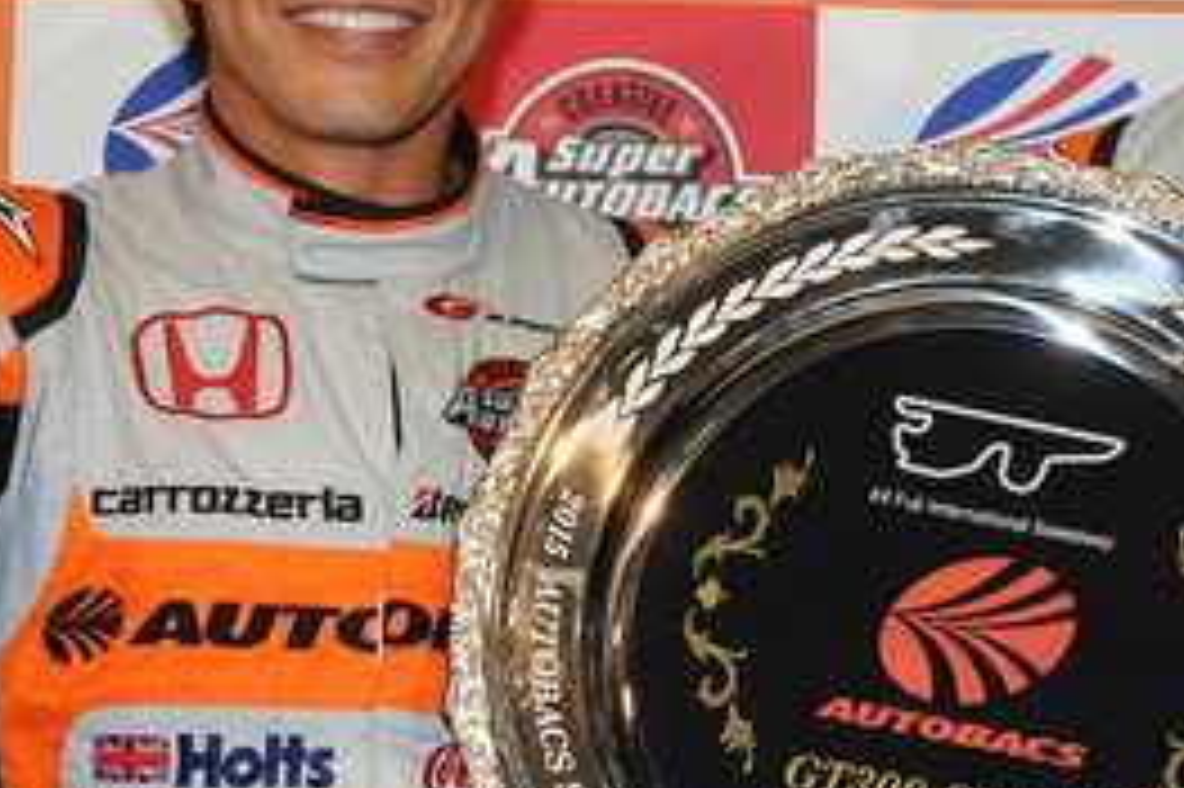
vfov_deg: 11.9
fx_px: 3780
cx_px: 864
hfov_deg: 17.7
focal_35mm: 115
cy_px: 387
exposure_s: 1/125
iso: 1600
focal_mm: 42
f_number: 8
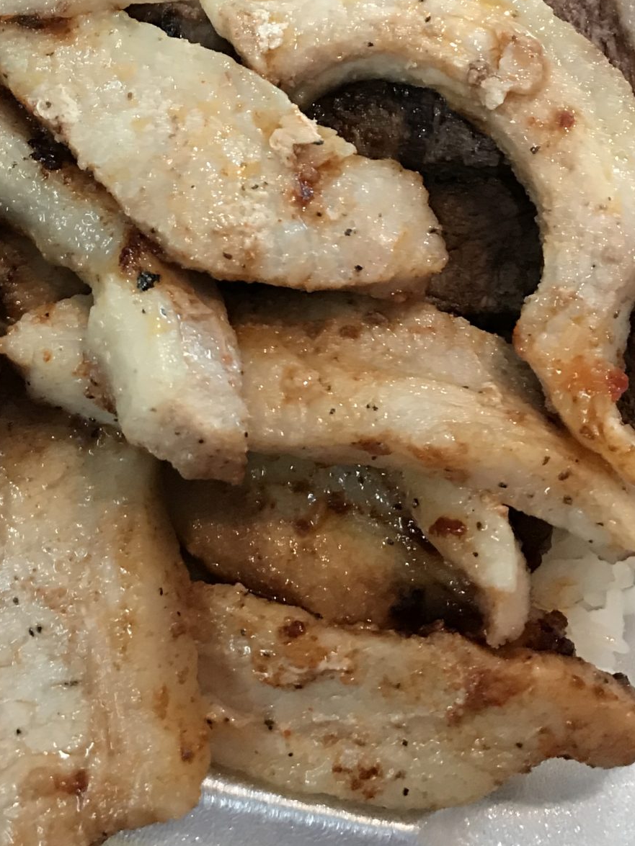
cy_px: 162
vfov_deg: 30.9
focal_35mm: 61
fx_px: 1492
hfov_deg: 23.6
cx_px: 106
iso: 64
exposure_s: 1/15
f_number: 1.8
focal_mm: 3.99
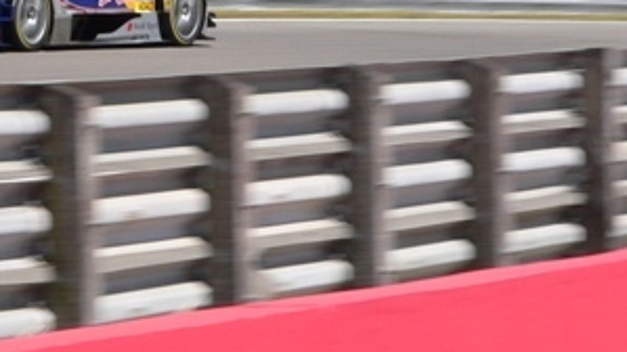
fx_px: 4222
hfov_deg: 8.5
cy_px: -103
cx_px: 59
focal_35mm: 254
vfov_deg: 4.8
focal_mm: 18.2
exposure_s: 1/160
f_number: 8
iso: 80
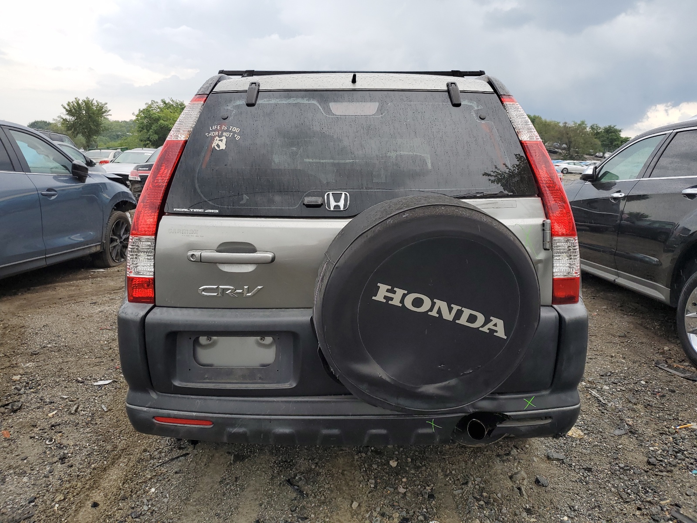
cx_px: 348
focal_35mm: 26
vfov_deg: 53.1
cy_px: 262
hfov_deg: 67.3
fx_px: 524
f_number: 1.5
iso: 50
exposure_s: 1/400
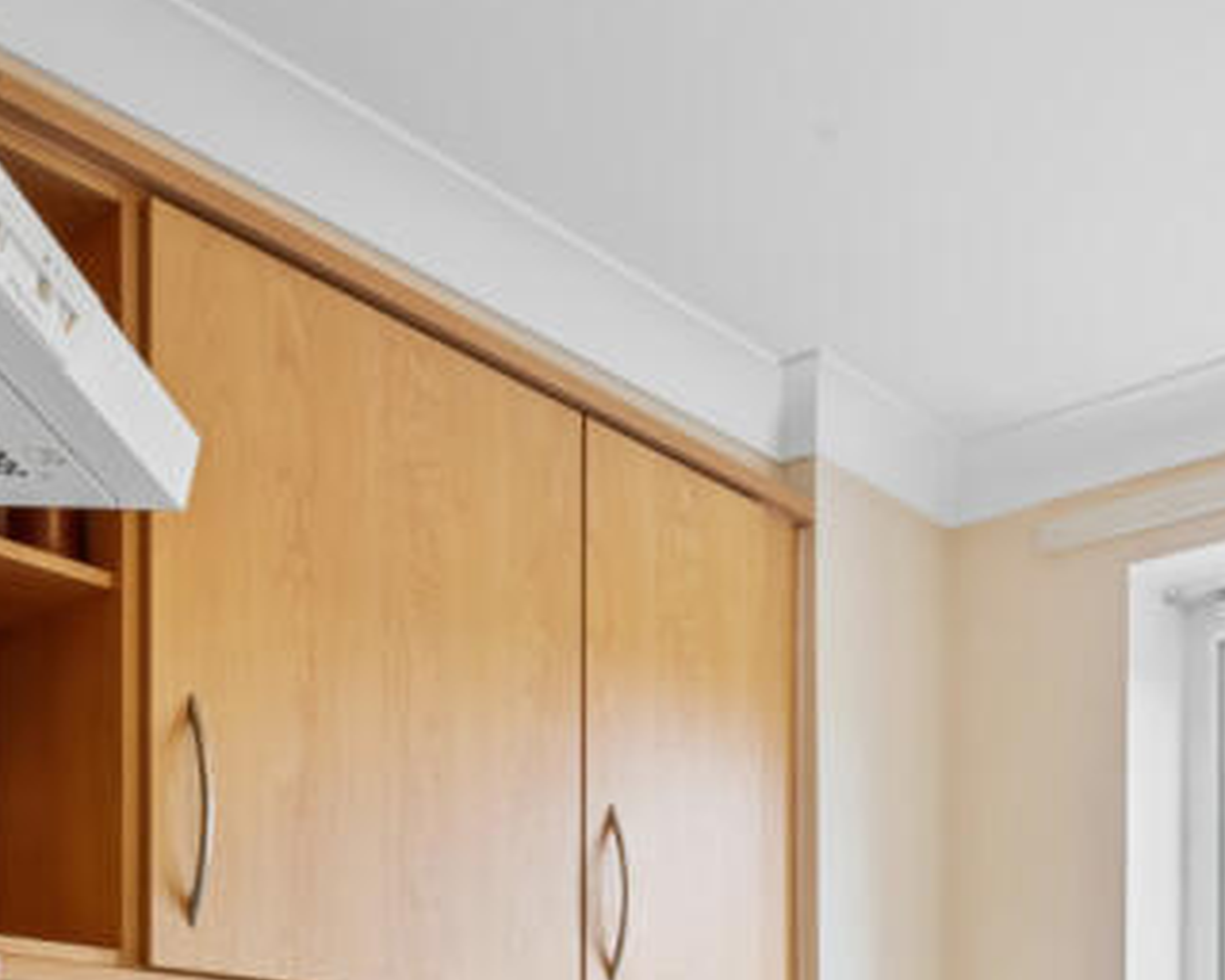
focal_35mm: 44
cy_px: 1189
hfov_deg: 38.9
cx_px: 1145
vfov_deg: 29.5
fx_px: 1577
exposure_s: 1.3
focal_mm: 14.5
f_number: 16
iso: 250
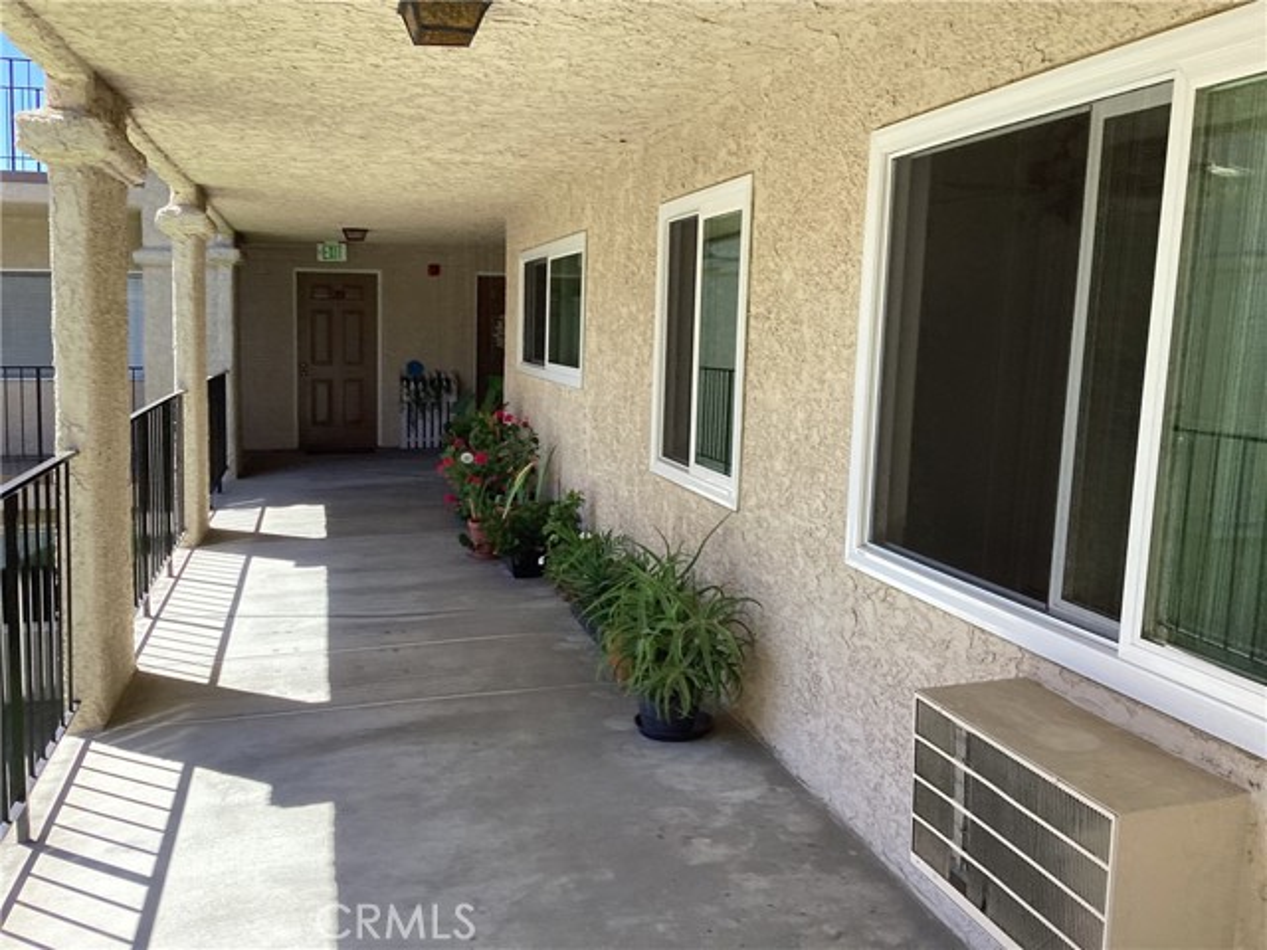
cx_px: 634
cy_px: 475
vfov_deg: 45.4
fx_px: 1135
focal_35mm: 31
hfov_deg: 58.4
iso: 25
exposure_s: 1/197
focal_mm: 3.3
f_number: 2.4
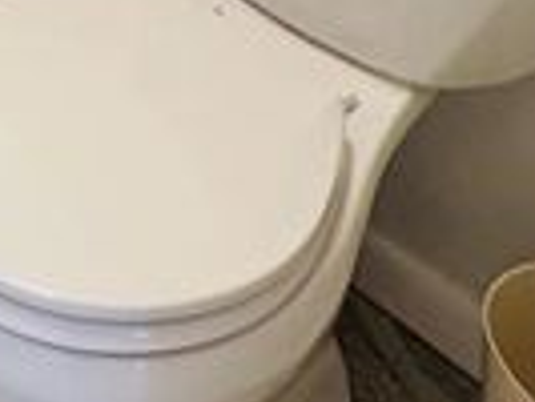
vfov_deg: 13.6
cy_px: -595
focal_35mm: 74
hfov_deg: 22.3
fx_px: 1145
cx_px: -235
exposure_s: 1/120
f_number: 2.2
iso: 160
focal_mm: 2.22
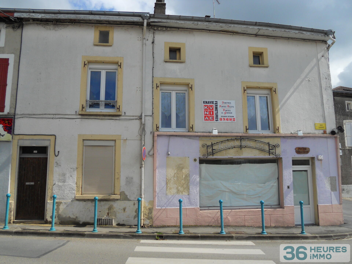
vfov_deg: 44.2
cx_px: 176
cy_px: 132
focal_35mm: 32
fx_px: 325
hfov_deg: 56.8
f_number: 3.5
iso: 80
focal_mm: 5.8
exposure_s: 1/1000
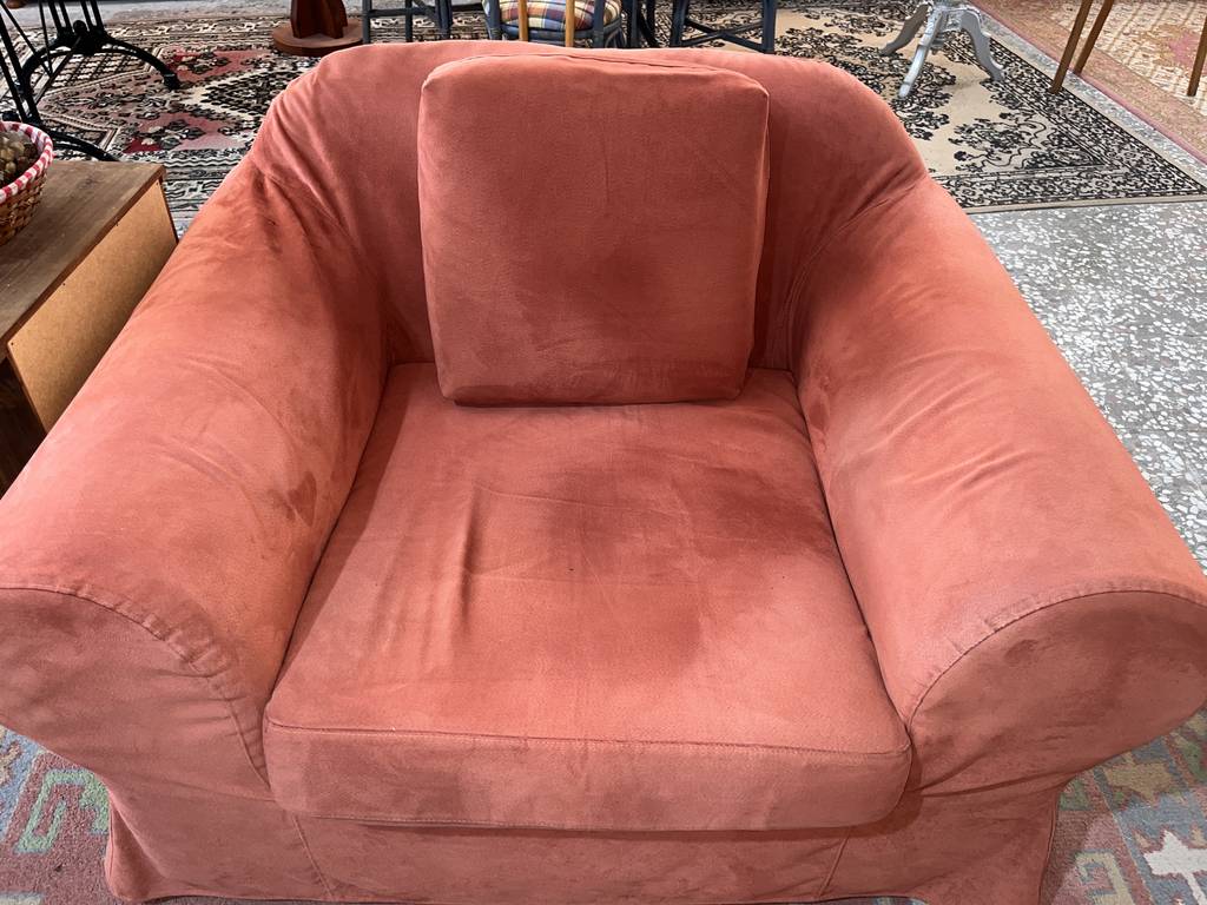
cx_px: 604
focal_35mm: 26
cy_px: 452
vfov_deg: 53.1
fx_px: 907
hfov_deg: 67.3
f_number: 1.6
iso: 50
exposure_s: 1/19
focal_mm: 5.1
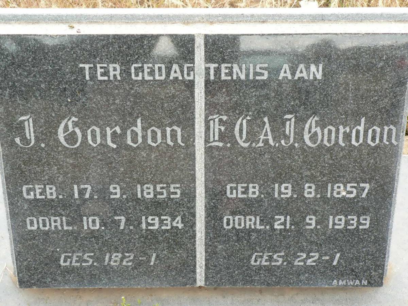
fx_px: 825
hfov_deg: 27.8
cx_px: 204
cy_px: 153
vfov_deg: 21.0
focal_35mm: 70
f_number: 3.6
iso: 100
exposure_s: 1/100
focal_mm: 11.6
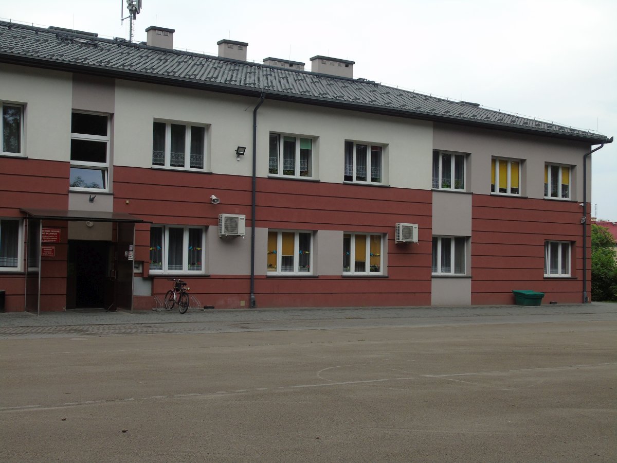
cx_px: 308
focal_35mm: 46
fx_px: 820
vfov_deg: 31.5
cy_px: 232
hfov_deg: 41.2
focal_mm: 8.2
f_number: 4.1
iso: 80
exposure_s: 1/400
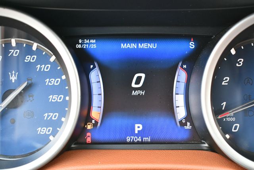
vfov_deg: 21.3
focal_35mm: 64
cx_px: 127
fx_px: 452
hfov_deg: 31.4
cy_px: 85
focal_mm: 32
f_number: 4.5
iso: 1250
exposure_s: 1/125
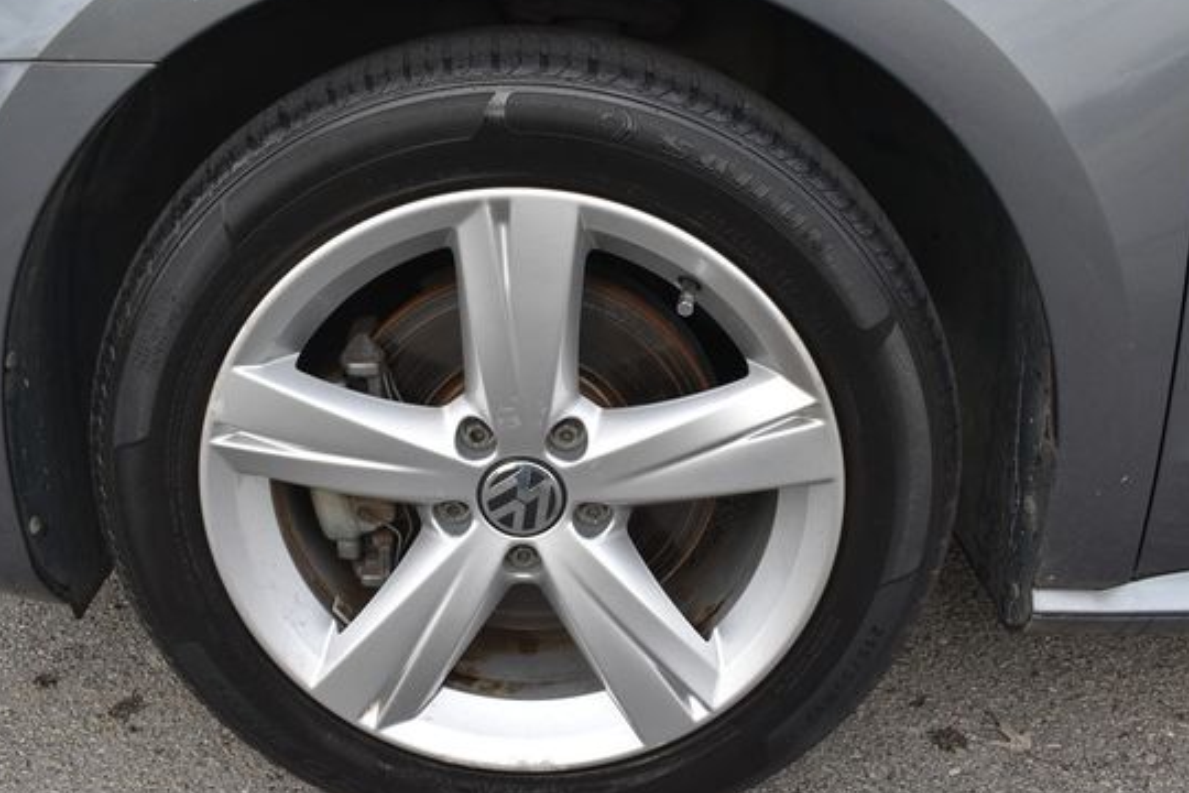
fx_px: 1057
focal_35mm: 32
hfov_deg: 58.7
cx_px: 575
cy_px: 367
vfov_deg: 41.1
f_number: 7.1
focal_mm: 18
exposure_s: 1/250
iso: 200
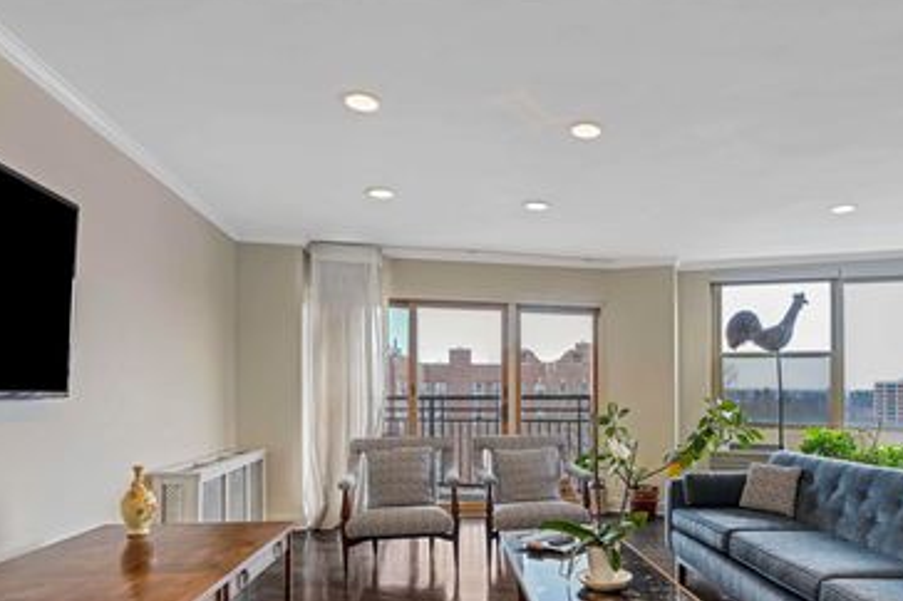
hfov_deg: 77.2
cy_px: 399
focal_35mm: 22
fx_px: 551
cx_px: 566
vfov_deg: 56.0
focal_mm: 16
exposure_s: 1/5
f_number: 8
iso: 500
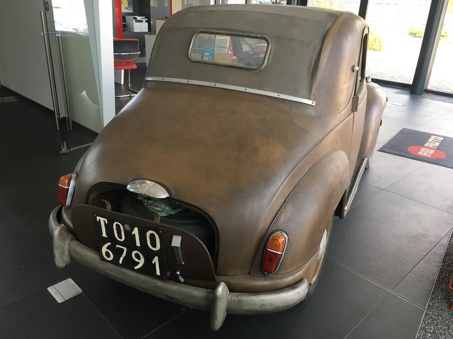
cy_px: 170
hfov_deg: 61.7
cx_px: 226
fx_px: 380
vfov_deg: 48.2
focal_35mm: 29
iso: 25
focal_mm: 4.15
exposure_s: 1/33
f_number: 2.2
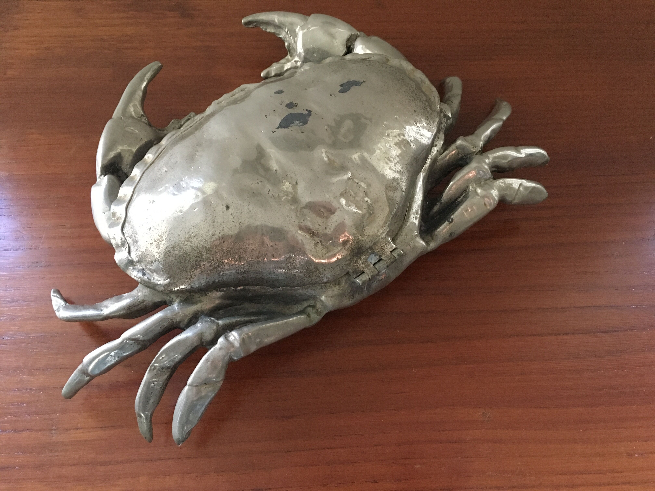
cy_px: 246
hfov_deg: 61.7
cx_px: 328
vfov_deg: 48.2
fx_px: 549
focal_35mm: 29
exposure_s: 1/17
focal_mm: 4.15
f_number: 2.2
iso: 250
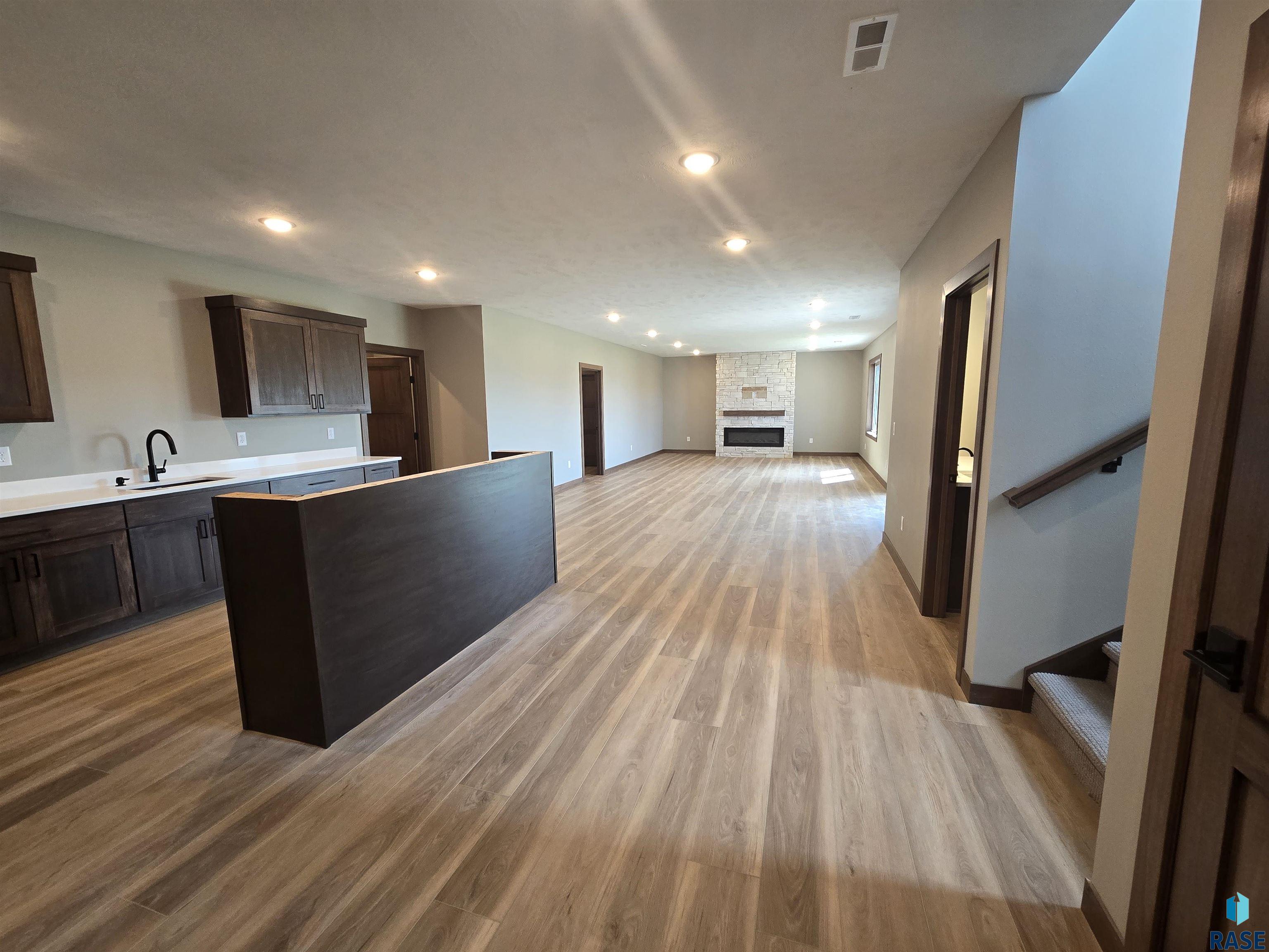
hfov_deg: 106.2
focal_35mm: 13
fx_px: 477
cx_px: 634
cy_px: 476
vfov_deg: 89.9
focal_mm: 2.2
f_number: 2.2
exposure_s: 1/60
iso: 160
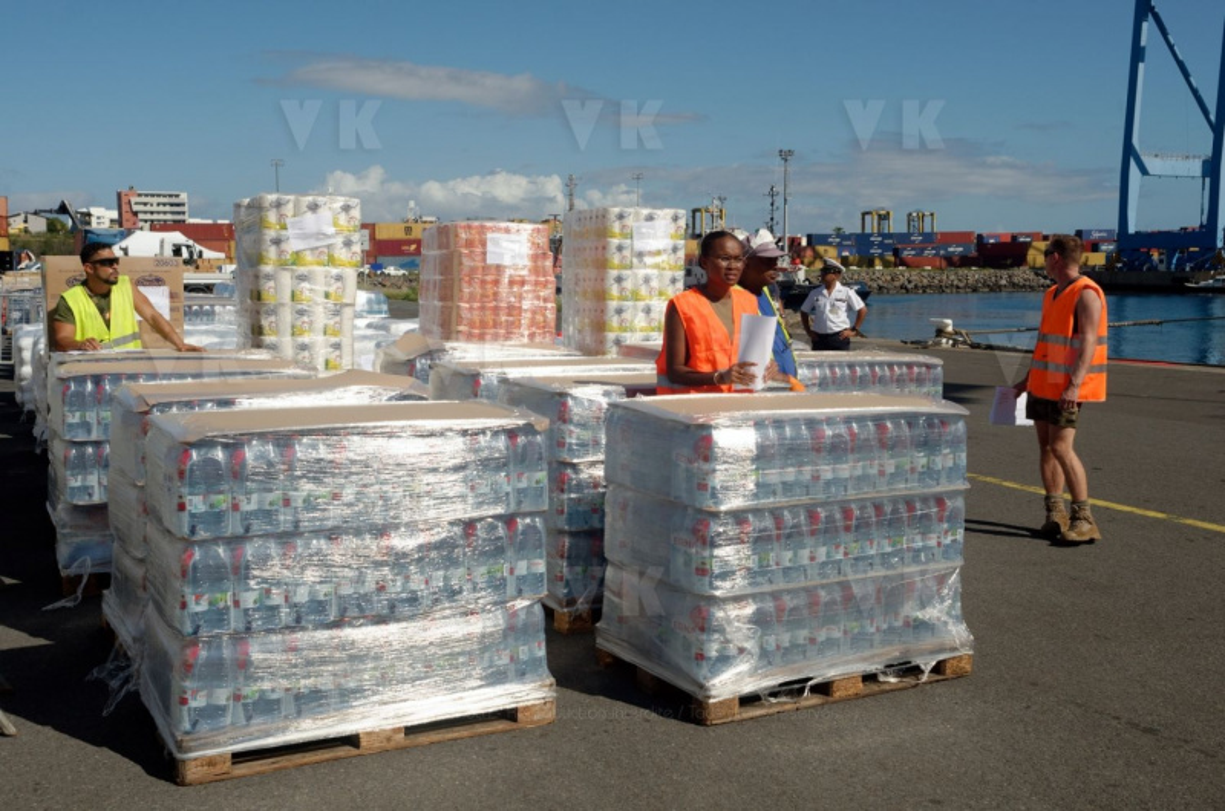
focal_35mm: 36
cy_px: 406
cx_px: 612
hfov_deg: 53.2
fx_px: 1223
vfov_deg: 36.7
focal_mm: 24
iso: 100
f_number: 8
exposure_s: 1/500
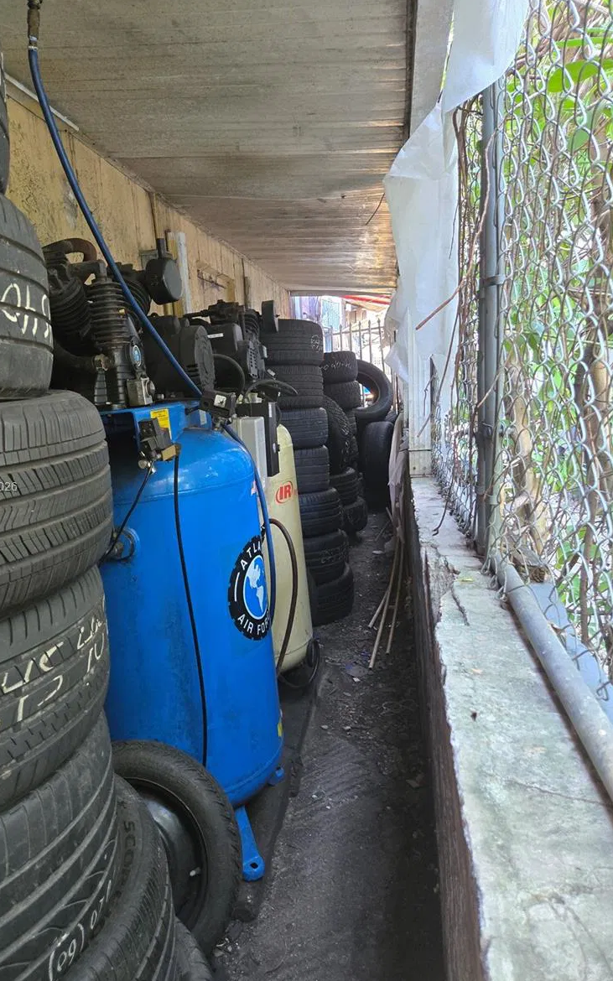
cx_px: 240
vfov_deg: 72.6
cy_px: 488
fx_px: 668
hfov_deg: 48.9
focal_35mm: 25
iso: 640
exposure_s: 1/120
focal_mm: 5.4
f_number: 1.8
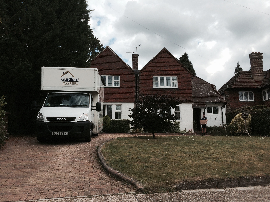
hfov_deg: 61.7
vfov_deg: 48.2
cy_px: 101
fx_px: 226
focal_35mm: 29
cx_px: 135
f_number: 2.2
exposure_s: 1/1642
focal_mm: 4.15
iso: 32
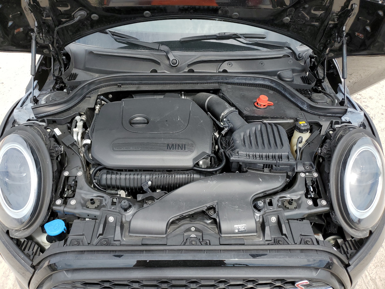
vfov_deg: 53.1
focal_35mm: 26
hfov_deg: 67.3
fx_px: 289
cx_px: 192
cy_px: 144
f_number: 1.5
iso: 50
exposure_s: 1/1667
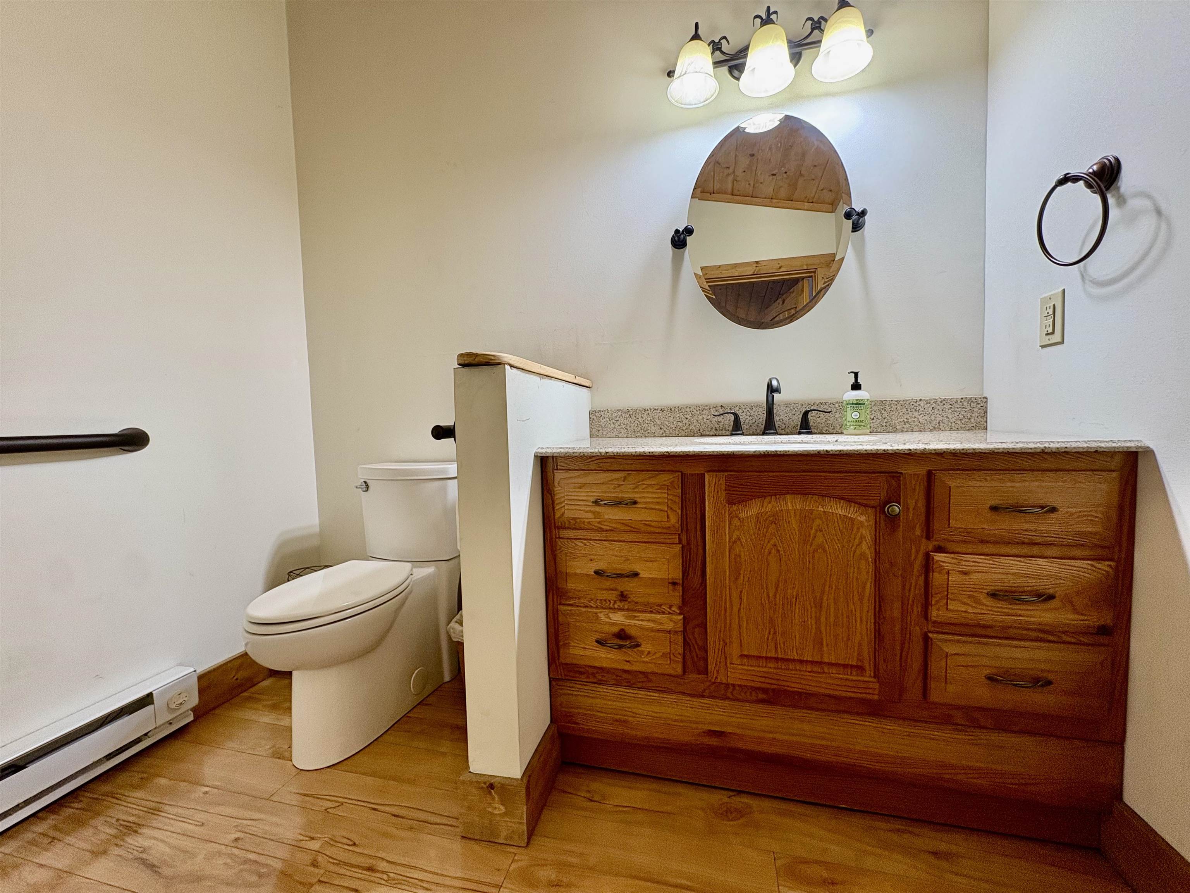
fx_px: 481
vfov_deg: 85.7
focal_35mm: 14
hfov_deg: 102.1
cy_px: 446
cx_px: 595
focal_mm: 2.22
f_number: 2.2
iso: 125
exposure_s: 1/60
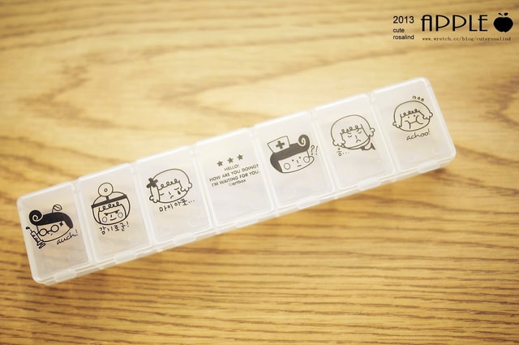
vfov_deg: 25.7
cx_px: 260
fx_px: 756
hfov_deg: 37.9
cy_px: 172
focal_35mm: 52
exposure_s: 1/160
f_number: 1.8
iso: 100
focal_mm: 35
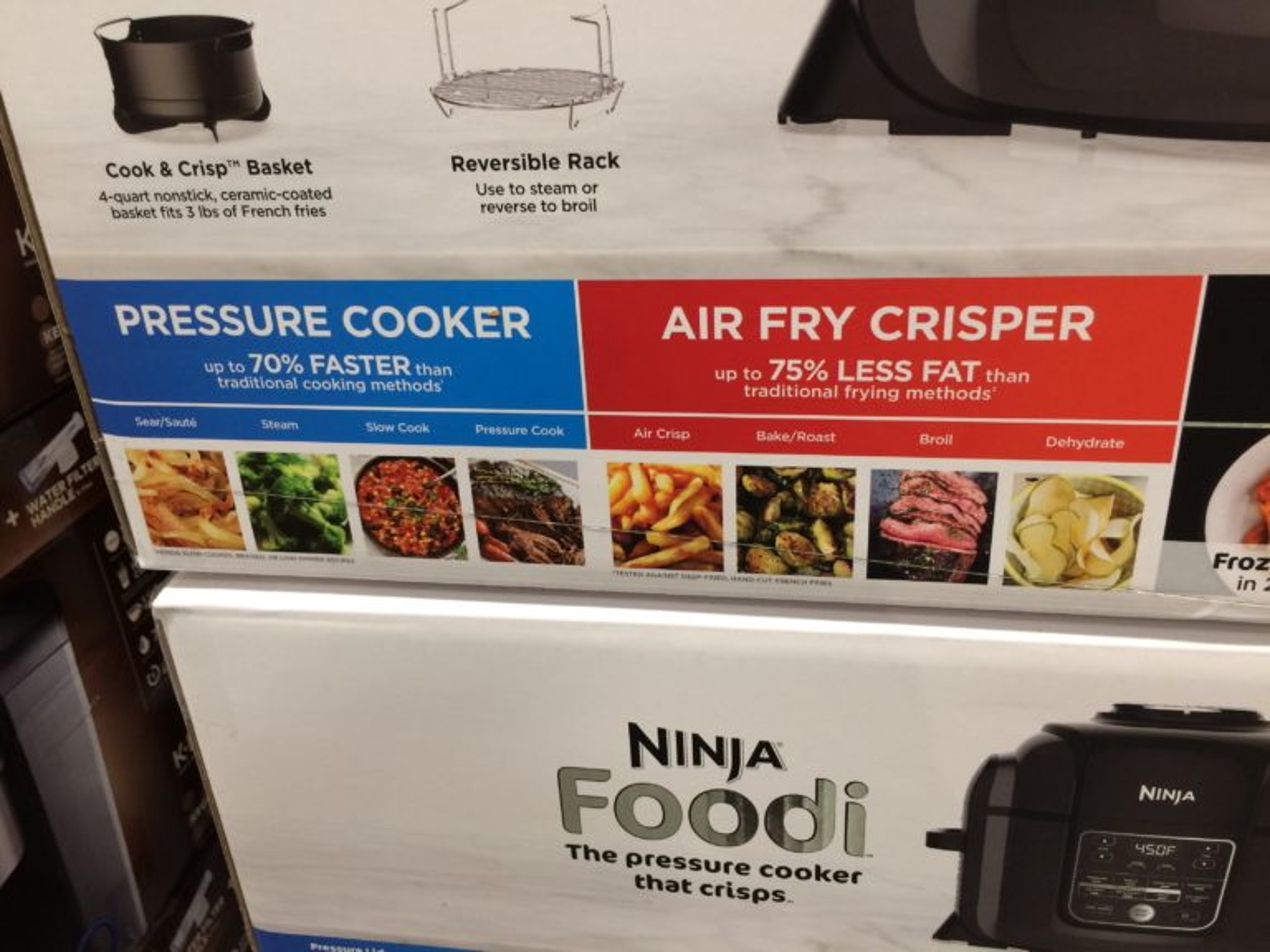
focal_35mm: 29
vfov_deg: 48.2
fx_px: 1064
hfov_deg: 61.7
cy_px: 476
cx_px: 635
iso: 80
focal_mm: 4.15
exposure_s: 1/30
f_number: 2.2
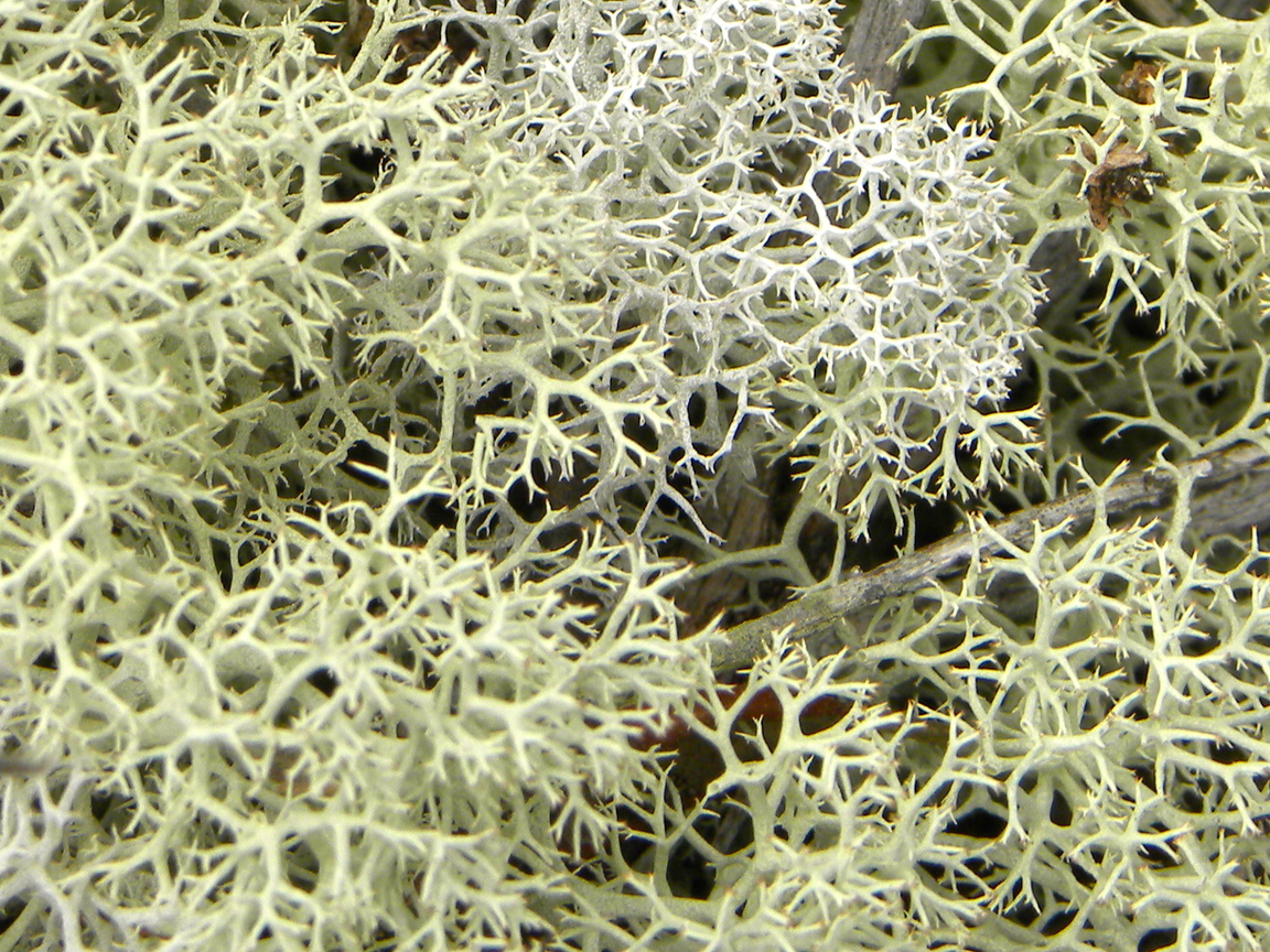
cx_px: 439
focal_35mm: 280
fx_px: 10273
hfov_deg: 7.1
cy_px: -34
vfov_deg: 5.3
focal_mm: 23
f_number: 4.5
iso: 78
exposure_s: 1/200
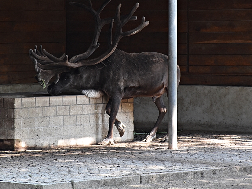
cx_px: 107
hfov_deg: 6.6
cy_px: 78
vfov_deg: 5.0
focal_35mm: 298
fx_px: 2169
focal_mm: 140
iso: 1400
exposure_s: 1/500
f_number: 5.6
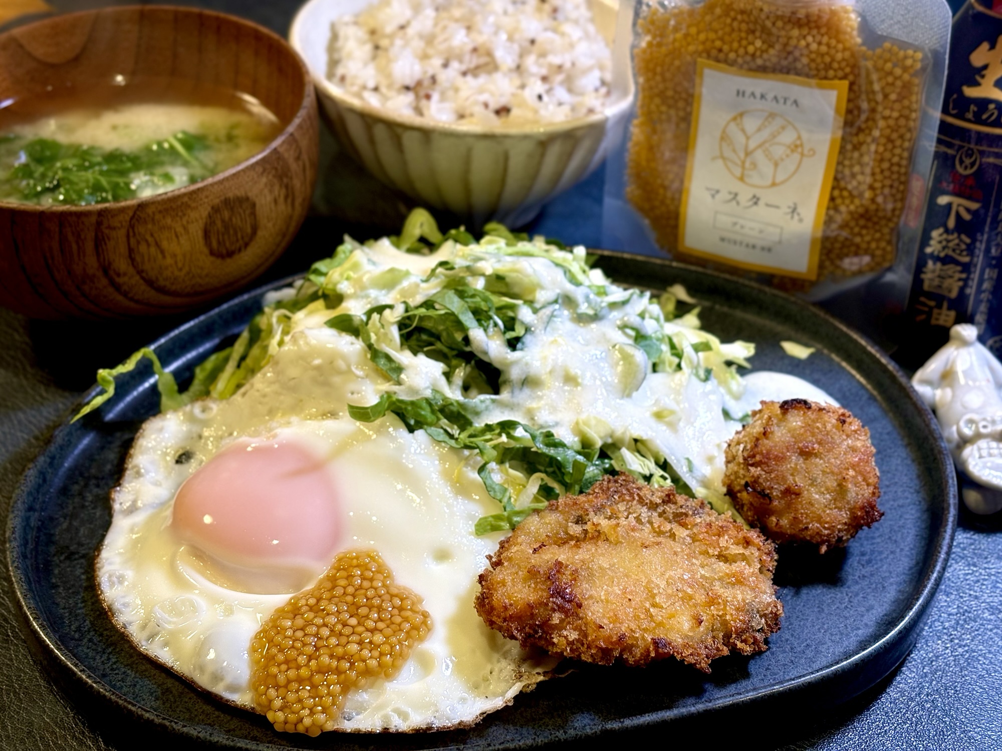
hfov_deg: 36.8
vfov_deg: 28.0
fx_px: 1505
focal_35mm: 52
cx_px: 501
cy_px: 376
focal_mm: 5.96
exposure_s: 1/53
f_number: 1.6
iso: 32
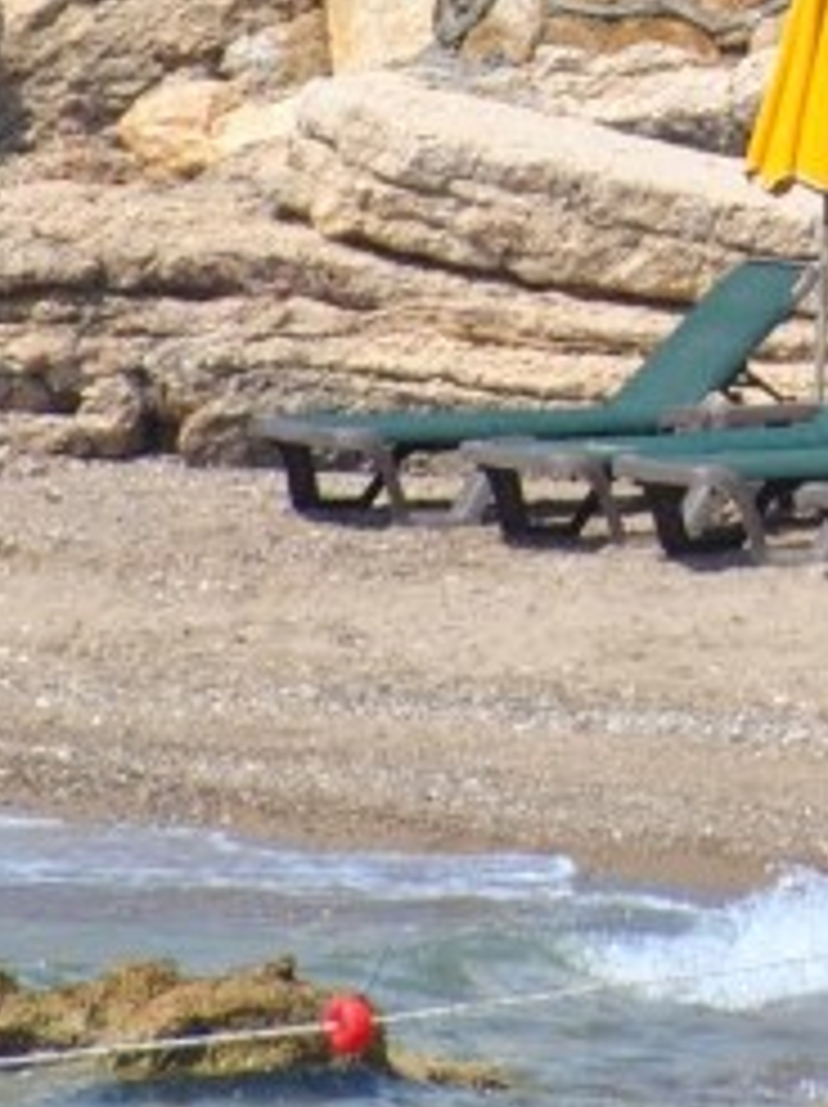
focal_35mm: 1348
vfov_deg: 1.5
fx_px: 43066
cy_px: -315
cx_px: 1186
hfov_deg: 1.1
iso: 200
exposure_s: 1/1000
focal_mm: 200
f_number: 5.6
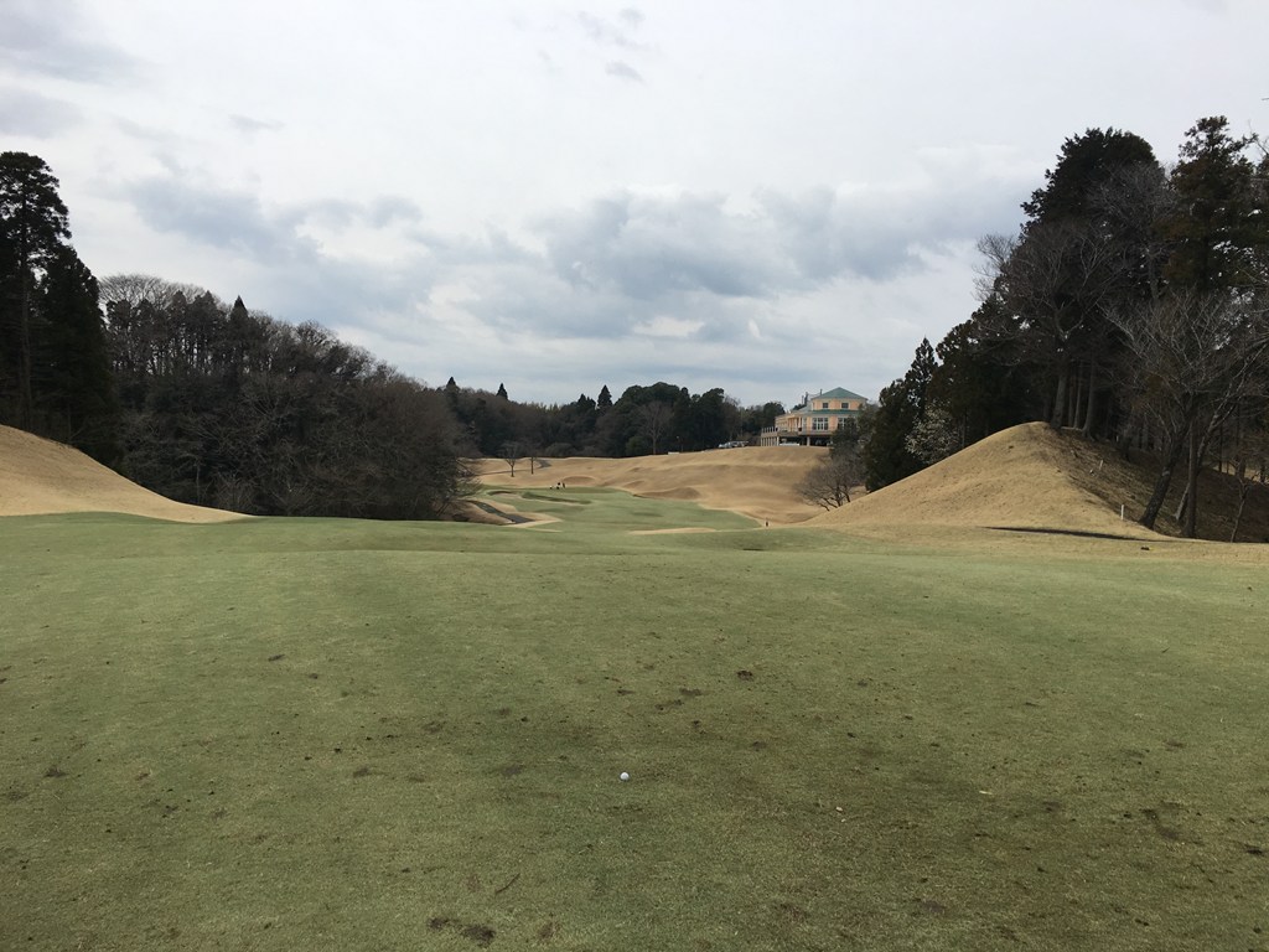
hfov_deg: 61.7
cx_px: 634
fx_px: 1063
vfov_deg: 48.2
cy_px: 476
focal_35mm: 29
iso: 25
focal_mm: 4.15
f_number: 2.2
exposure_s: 1/2481
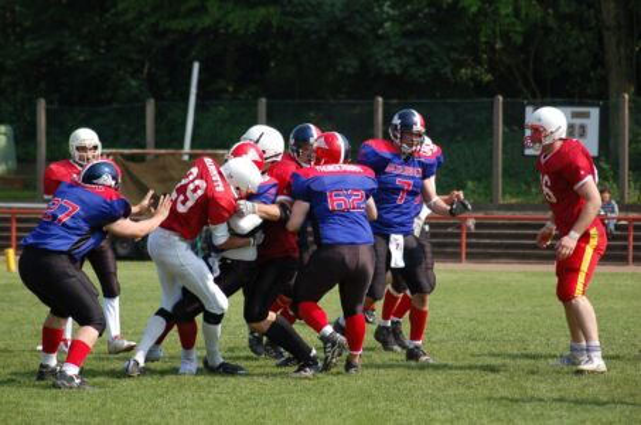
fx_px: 3598
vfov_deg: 6.8
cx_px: 320
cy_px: 212
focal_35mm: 202
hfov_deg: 10.2
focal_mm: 135
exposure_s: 1/1000
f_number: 4.5
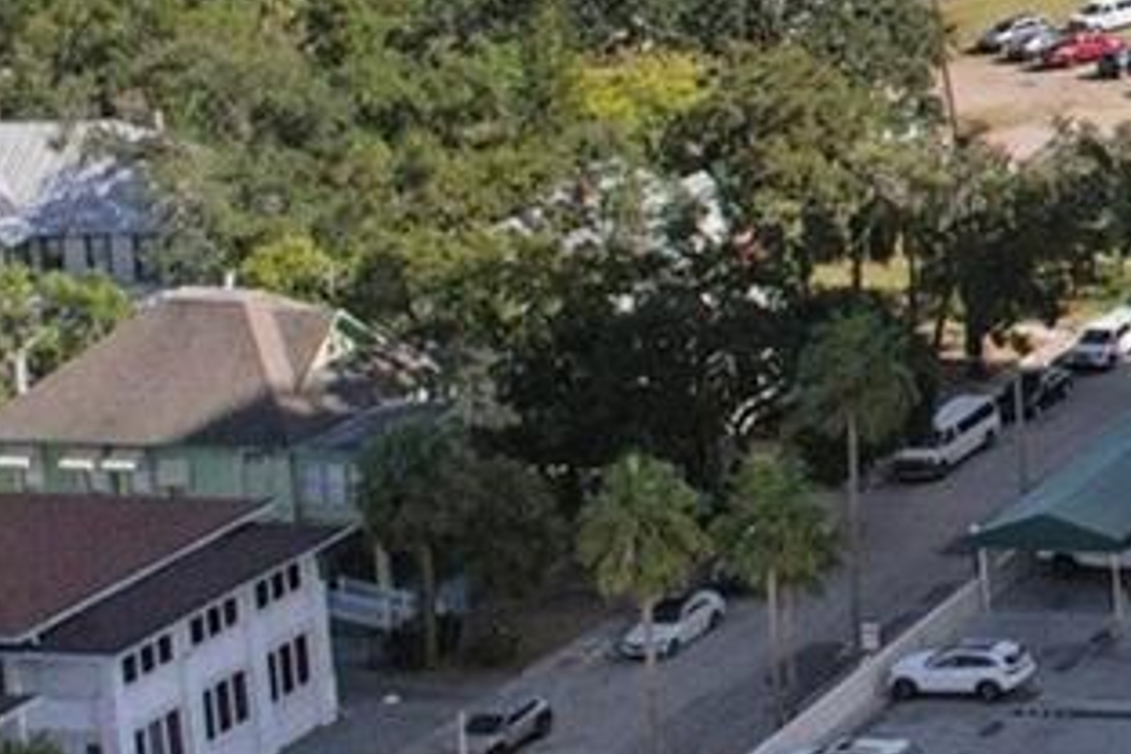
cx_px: 2668
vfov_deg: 11.8
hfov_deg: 13.5
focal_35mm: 113
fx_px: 3550
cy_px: -185
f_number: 2.8
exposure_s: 1/3200
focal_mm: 8.4
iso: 140
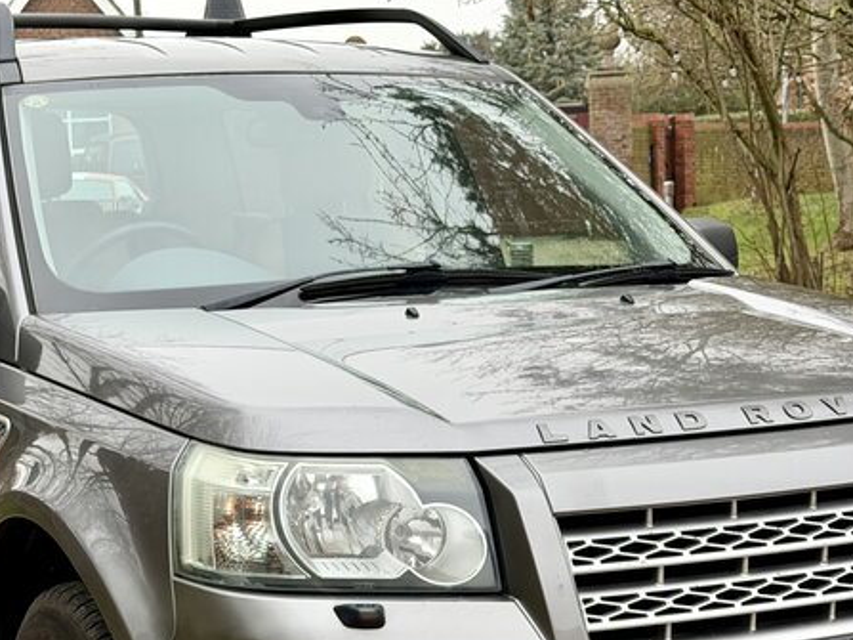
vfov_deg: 16.9
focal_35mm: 86
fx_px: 2119
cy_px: 562
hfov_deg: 22.8
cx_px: 405
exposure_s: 1/121
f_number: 1.78
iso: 100
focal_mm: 6.76
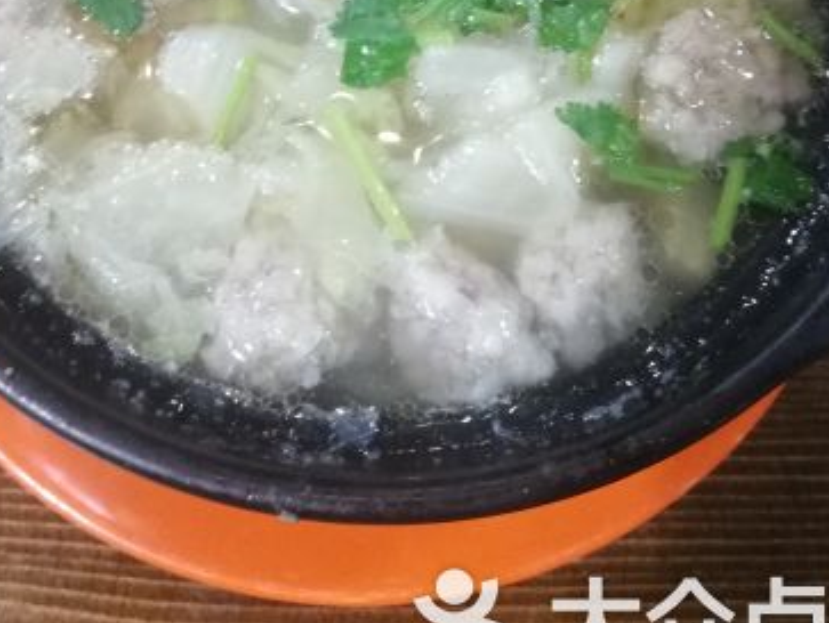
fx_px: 1247
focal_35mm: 52
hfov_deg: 36.8
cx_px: 387
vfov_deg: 26.0
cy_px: -57
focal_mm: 3.84
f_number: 4
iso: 640
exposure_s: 1/20
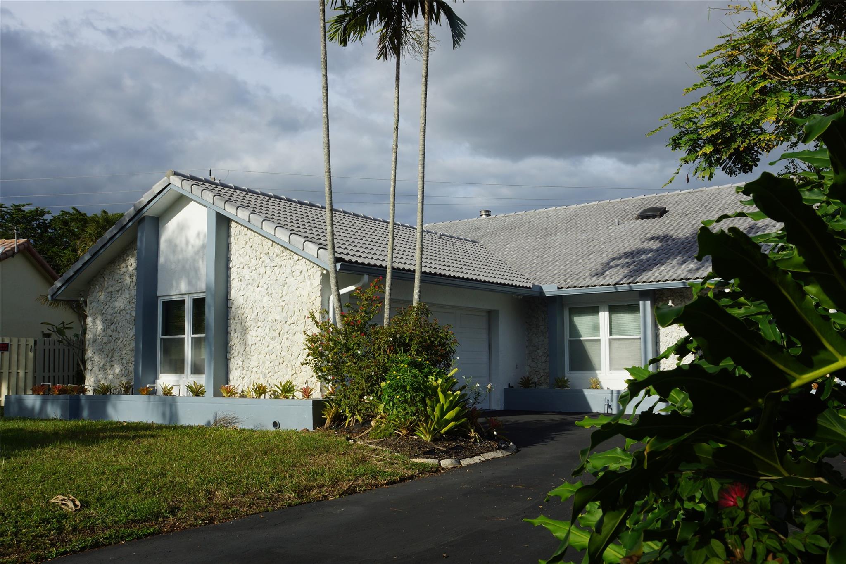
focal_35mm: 33
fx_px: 775
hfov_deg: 57.2
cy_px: 282
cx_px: 423
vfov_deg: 40.0
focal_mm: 22
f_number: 13
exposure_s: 1/160
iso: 100
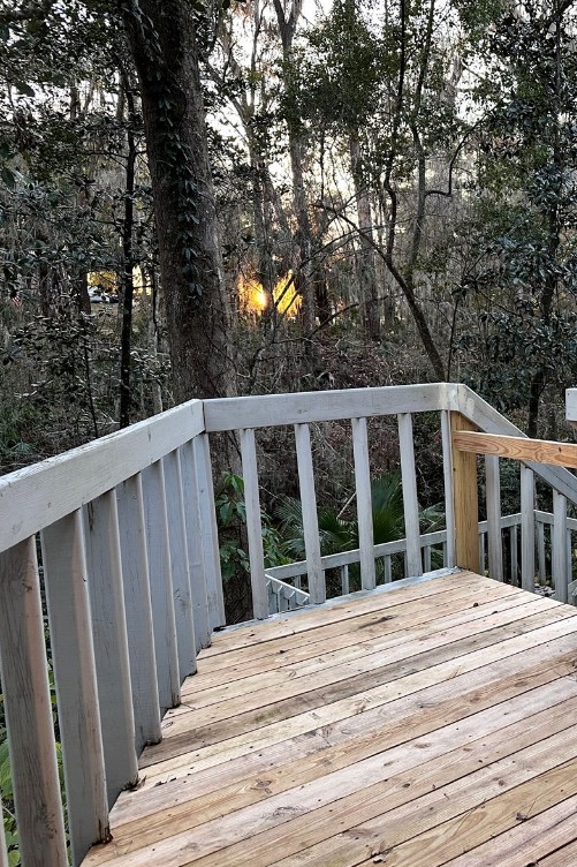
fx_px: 818
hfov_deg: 35.6
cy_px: 436
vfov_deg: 55.8
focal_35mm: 34
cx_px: 561
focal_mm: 6.86
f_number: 1.78
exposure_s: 1/60
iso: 160
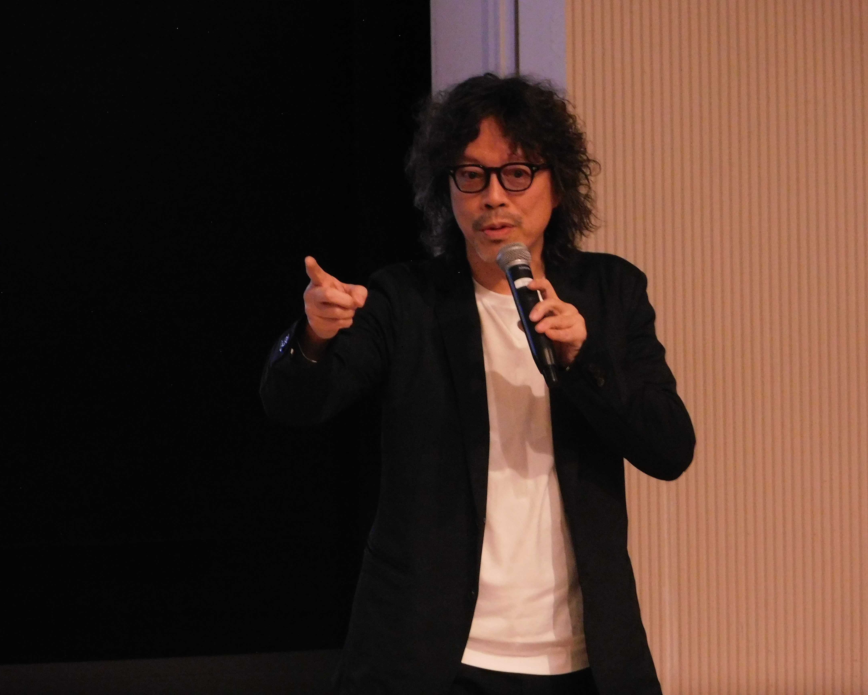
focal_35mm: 536
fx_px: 13770
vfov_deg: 2.9
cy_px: 347
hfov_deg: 3.6
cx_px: 452
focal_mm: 91.2
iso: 800
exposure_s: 1/40
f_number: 6
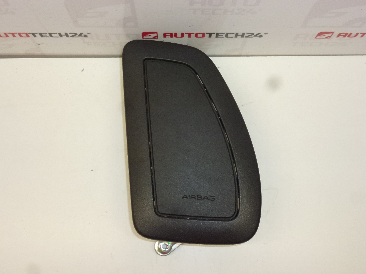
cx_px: 183
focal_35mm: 41
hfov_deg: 45.8
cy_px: 137
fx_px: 433
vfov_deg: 35.1
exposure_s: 1/200
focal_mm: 7.4
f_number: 3.9
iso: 400
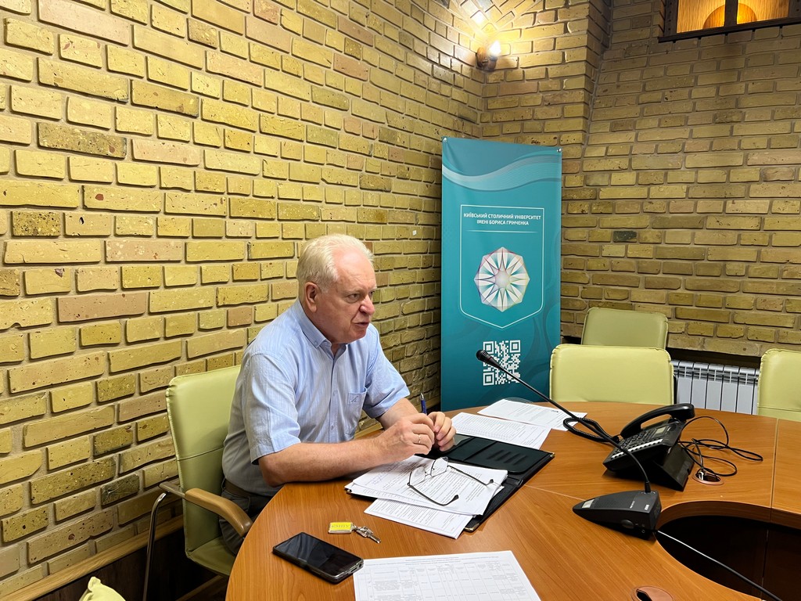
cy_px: 300
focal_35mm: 26
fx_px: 602
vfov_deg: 53.1
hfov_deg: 67.3
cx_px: 400
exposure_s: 1/50
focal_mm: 5.7
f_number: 1.5
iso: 80
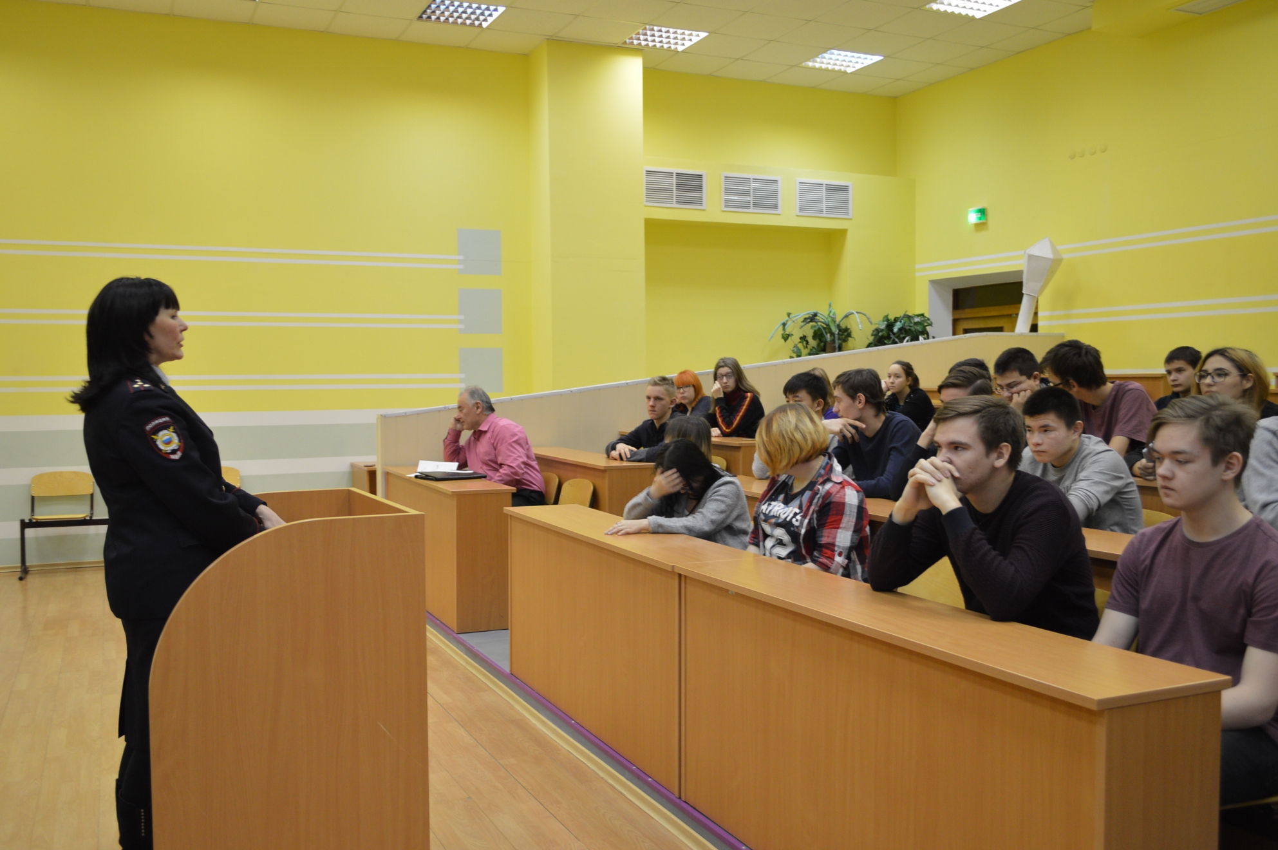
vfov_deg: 39.9
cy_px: 425
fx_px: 1171
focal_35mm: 33
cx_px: 639
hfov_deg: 57.3
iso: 400
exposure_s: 1/40
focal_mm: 22
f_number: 3.8
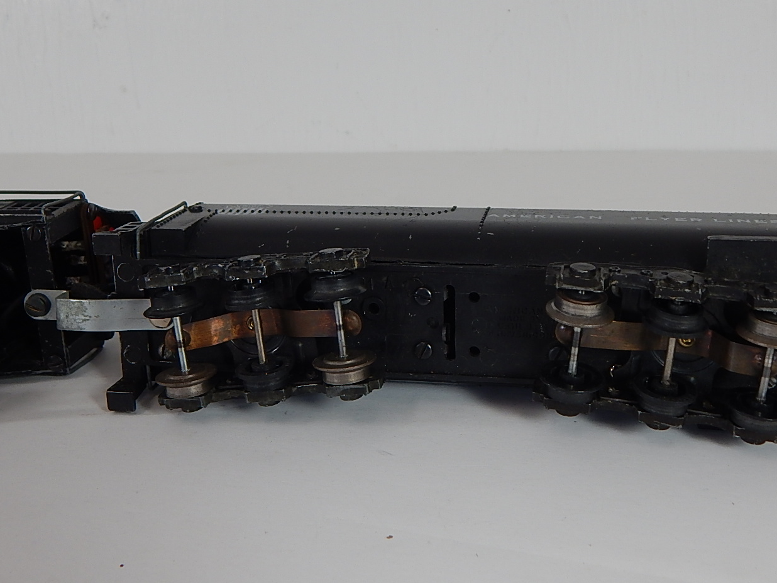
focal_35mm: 44
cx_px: 378
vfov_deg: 32.8
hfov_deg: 42.9
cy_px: 227
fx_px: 988
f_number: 3.3
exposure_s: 1/80
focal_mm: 6.1
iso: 125
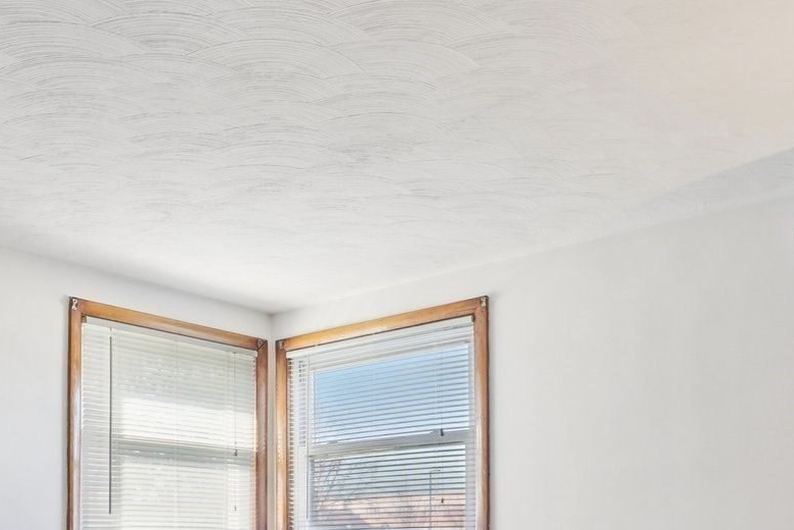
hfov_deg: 45.5
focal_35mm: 42
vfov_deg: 28.8
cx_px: 246
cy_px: 591
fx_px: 926
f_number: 8
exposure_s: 1/30
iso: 500
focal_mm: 16
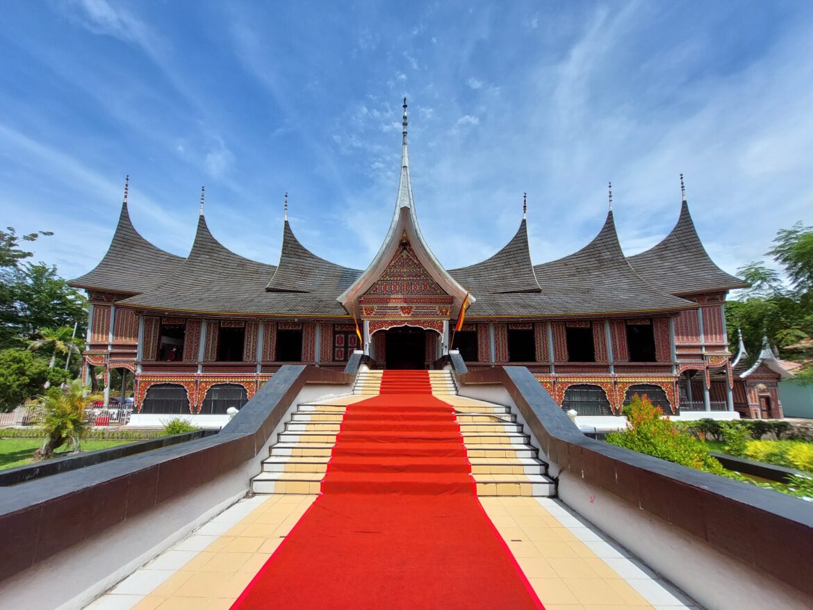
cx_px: 406
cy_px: 305
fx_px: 305
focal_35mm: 13
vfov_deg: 89.9
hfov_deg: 106.2
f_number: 2.2
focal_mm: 1.74
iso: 50
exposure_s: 1/3333
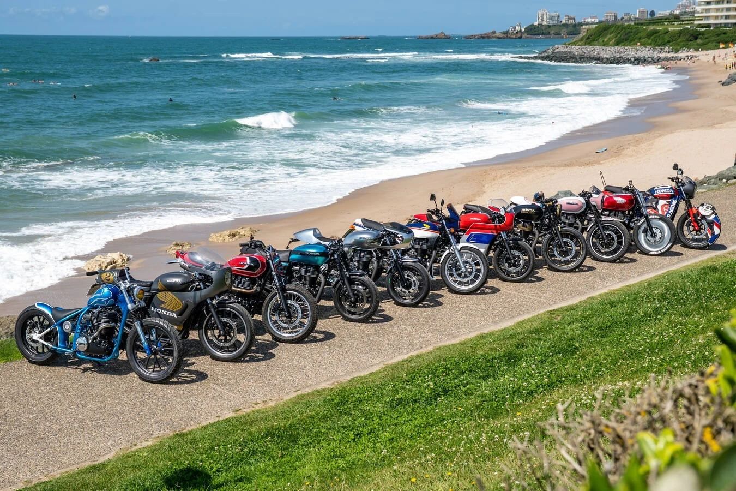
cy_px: 246
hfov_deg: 49.6
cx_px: 368
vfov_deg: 34.2
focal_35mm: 39
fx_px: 797
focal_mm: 39
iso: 50
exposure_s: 1/250
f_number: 5.6
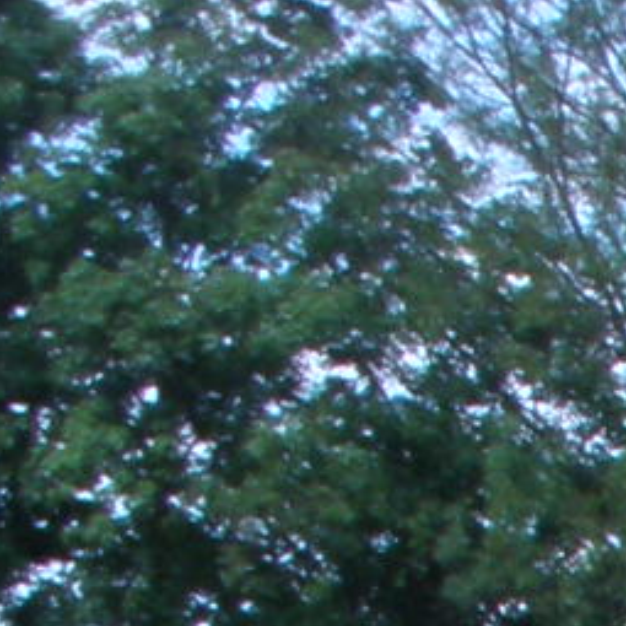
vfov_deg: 5.0
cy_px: 2256
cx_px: 2853
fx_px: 6527
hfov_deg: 4.8
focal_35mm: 319
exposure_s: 1/200
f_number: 5.6
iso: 80
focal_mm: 6.3
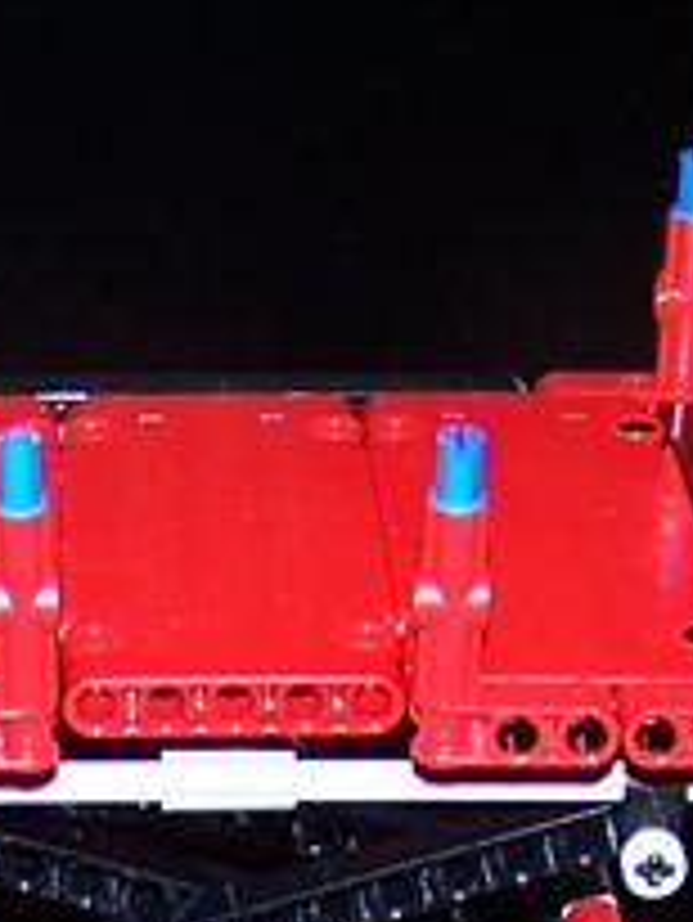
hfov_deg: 10.0
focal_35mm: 148
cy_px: 1259
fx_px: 3946
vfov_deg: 12.8
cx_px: 148
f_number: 2.8
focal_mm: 6.3
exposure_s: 1/60
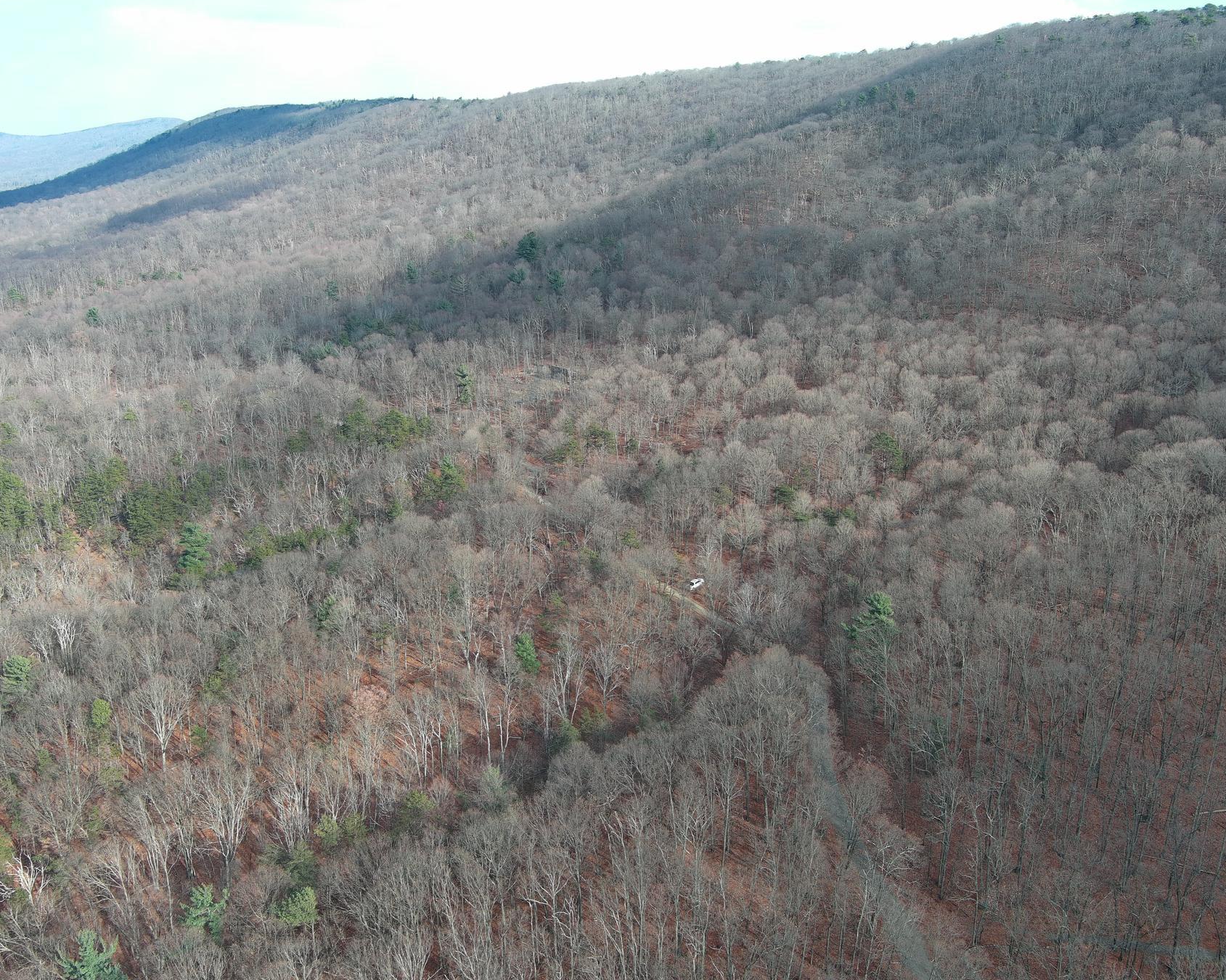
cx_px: 546
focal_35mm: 33
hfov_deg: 54.1
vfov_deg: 44.5
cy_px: 489
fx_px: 1197
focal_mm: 10.57
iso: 100
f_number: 2.8
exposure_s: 1/236
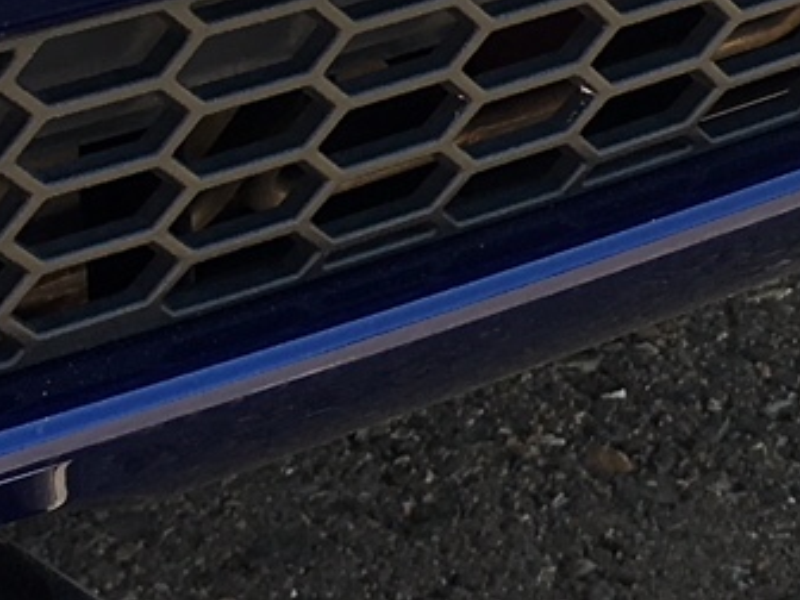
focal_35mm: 174
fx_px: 4021
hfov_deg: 11.3
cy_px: -33
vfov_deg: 8.5
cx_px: 693
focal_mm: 4.15
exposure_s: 1/340
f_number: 2.2
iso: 25
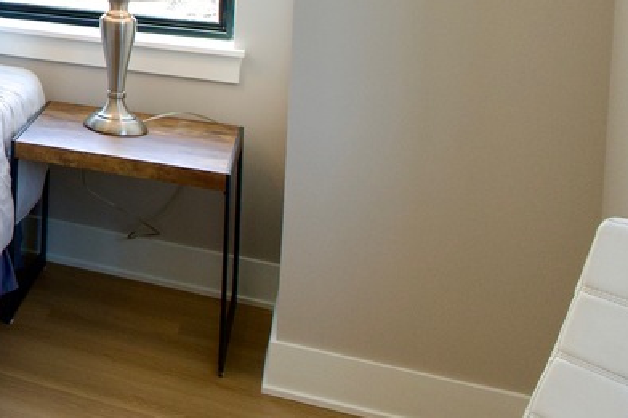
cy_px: -99
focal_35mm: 62
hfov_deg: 20.5
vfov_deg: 20.3
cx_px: -550
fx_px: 1081
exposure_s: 1/60
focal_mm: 10
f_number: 4.5
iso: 100
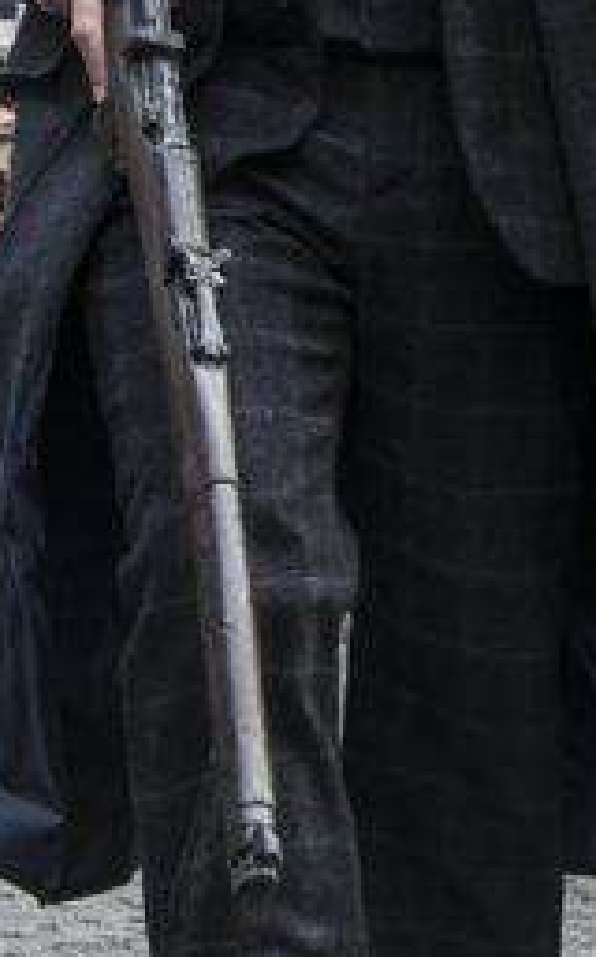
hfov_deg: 7.0
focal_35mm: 187
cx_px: 346
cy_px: -255
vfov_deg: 11.0
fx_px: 4874
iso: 900
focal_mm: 46
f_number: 4.5
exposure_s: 1/400
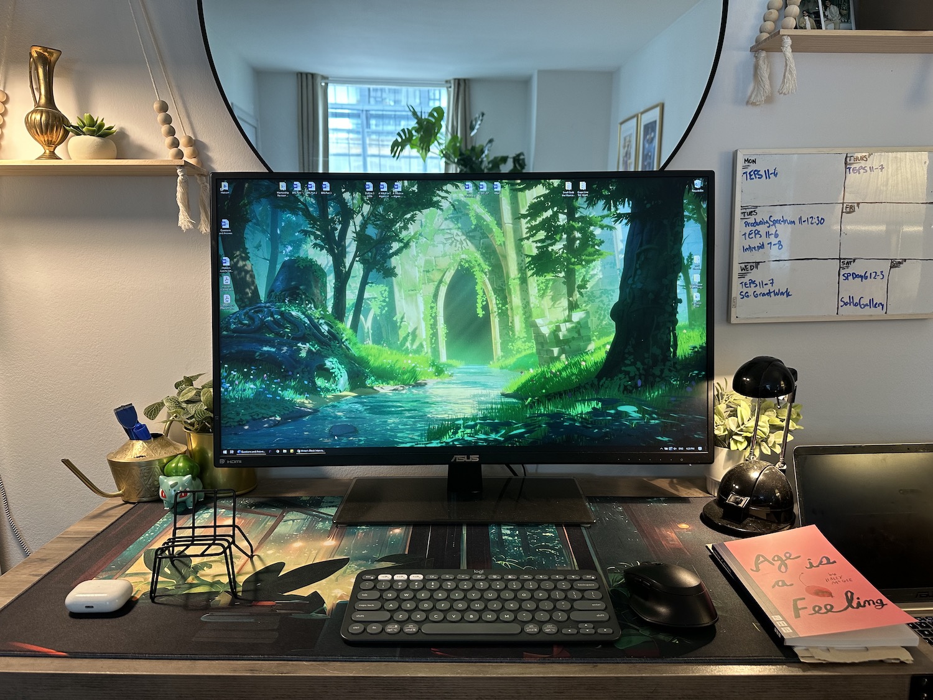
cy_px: 350
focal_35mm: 24
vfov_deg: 56.8
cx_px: 466
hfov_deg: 71.6
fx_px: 647
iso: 125
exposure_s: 1/60
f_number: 1.78
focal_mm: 6.86
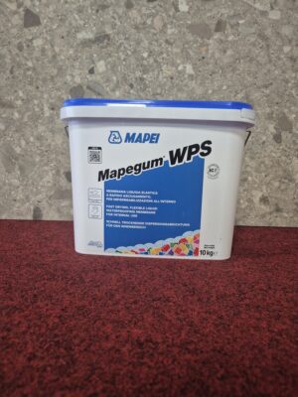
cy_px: 198
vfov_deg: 73.9
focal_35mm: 23
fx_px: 264
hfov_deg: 58.9
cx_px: 149
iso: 320
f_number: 1.8
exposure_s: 1/100
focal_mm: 5.4
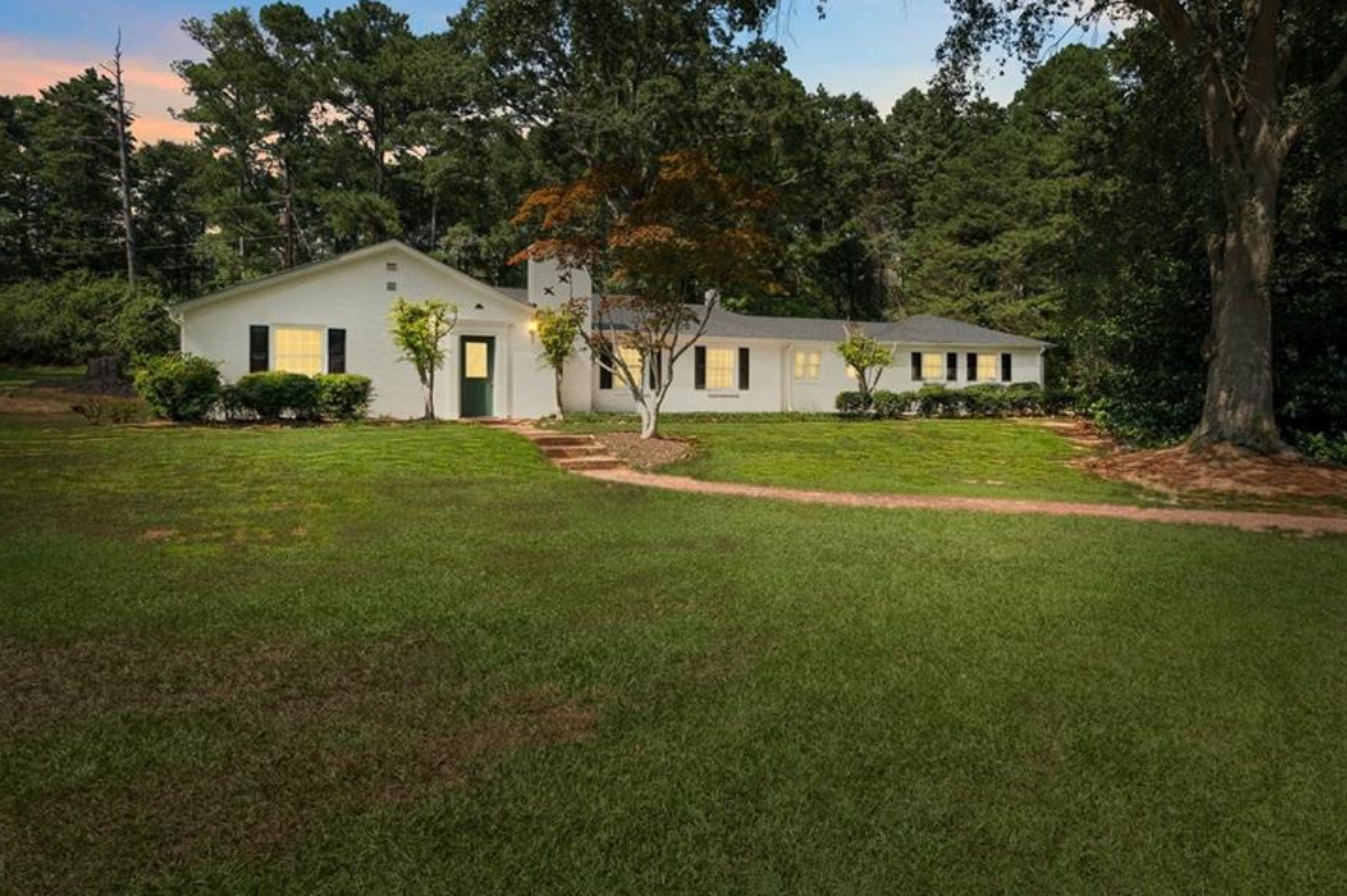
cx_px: 722
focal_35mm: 22
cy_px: 394
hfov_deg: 78.5
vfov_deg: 57.0
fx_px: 823
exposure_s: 1/320
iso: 250
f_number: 9
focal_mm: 19
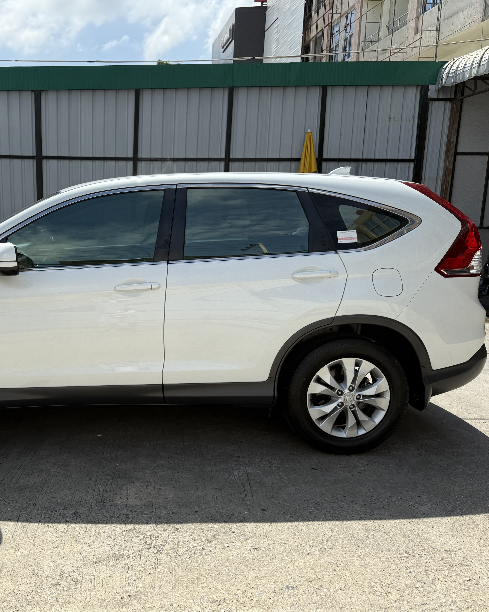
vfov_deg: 55.7
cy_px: 307
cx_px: 123
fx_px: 579
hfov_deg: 44.3
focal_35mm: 32
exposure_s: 1/4167
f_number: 1.78
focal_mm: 6.76
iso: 80
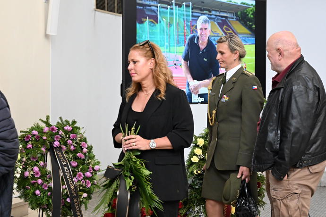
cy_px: 108
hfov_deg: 19.5
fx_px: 951
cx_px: 163
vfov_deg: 13.0
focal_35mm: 105
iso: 4000
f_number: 5
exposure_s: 1/250
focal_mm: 70
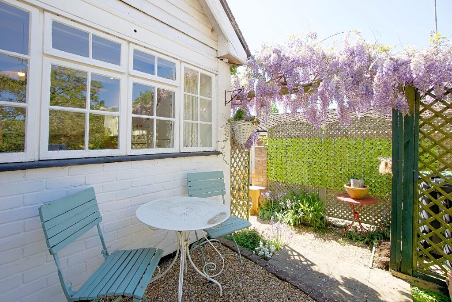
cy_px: 151
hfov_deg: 100.4
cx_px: 226
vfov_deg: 77.3
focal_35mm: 15
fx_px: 188
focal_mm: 10
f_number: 7.1
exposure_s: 1/100
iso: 100
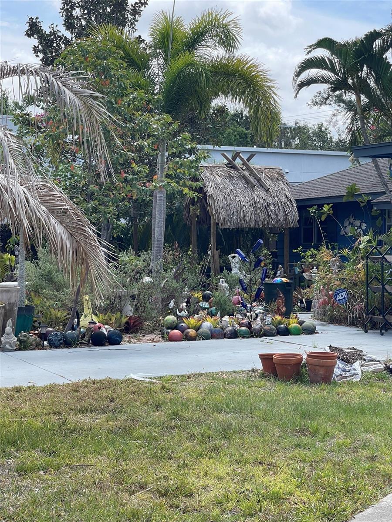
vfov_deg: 30.3
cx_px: 196
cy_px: 261
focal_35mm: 64
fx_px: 966
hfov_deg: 22.9
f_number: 2.2
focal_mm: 7.5
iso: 20
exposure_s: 1/573
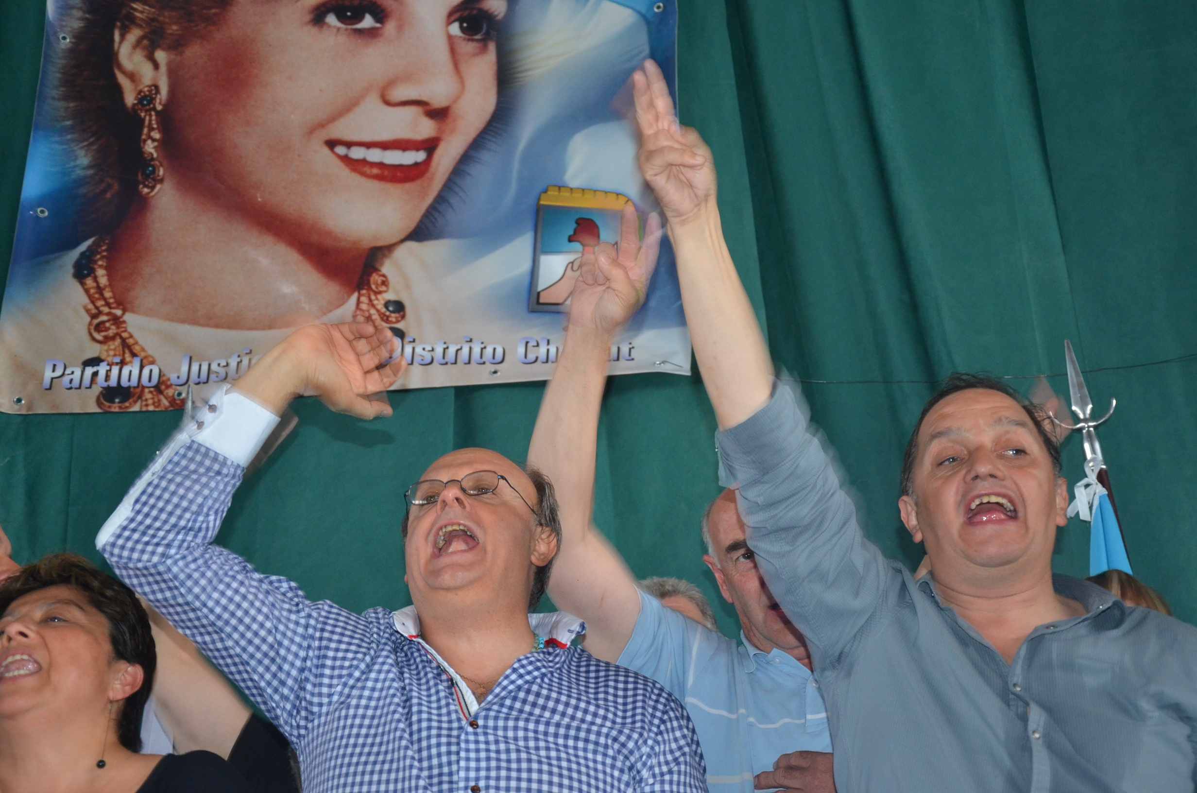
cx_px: 598
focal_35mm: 68
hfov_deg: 29.9
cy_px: 396
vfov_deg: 20.1
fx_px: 2240
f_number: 5
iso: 1000
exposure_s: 1/60
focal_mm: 45
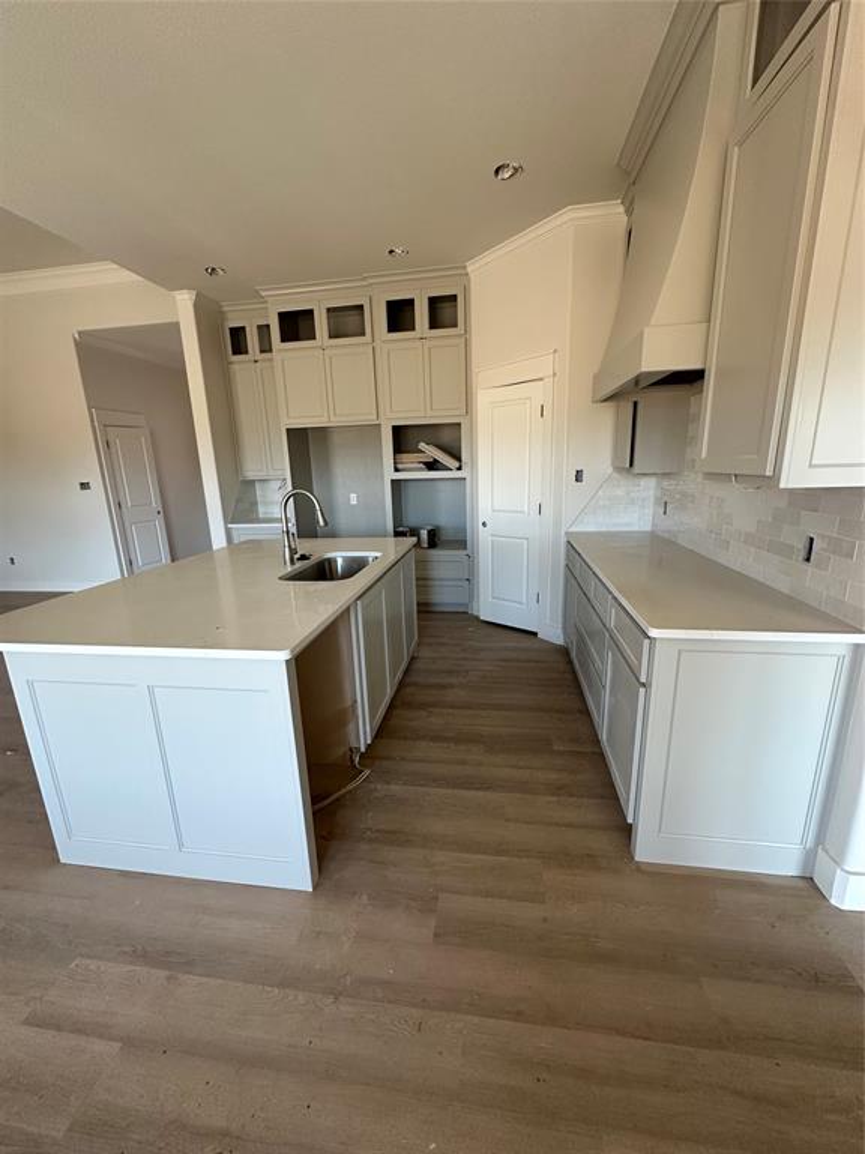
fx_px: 466
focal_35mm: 14
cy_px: 577
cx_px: 432
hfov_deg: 85.7
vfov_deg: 102.1
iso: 200
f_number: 2.2
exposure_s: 1/99
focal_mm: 2.22
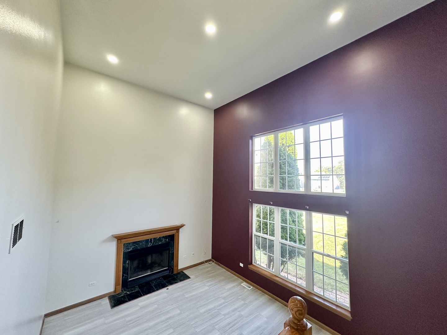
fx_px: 181
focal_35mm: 14
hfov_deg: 102.1
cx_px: 224
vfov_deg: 85.7
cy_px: 168
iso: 160
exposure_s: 1/120
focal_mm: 2.22
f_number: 2.2
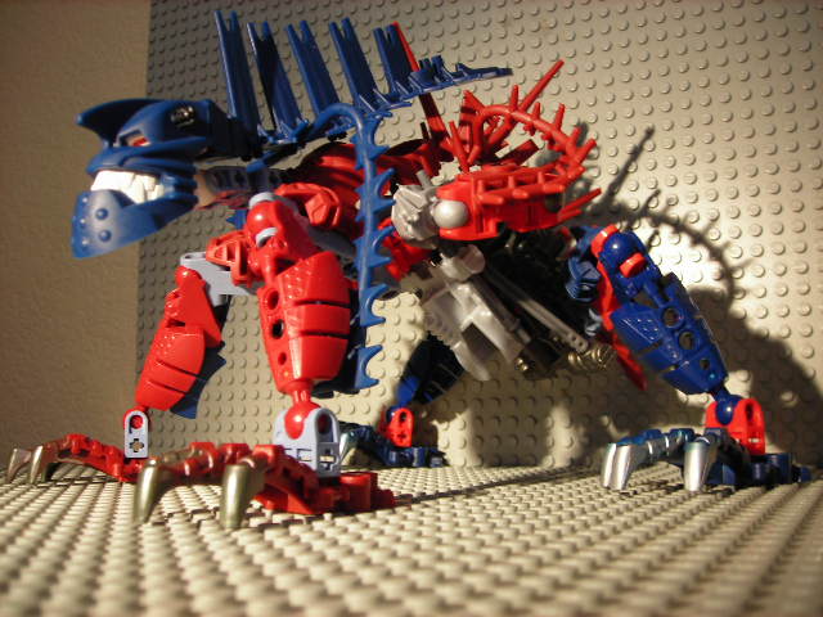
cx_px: 412
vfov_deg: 37.7
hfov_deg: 49.0
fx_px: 903
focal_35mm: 38
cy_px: 308
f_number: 3.2
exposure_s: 1/6.3
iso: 50
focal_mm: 6.3
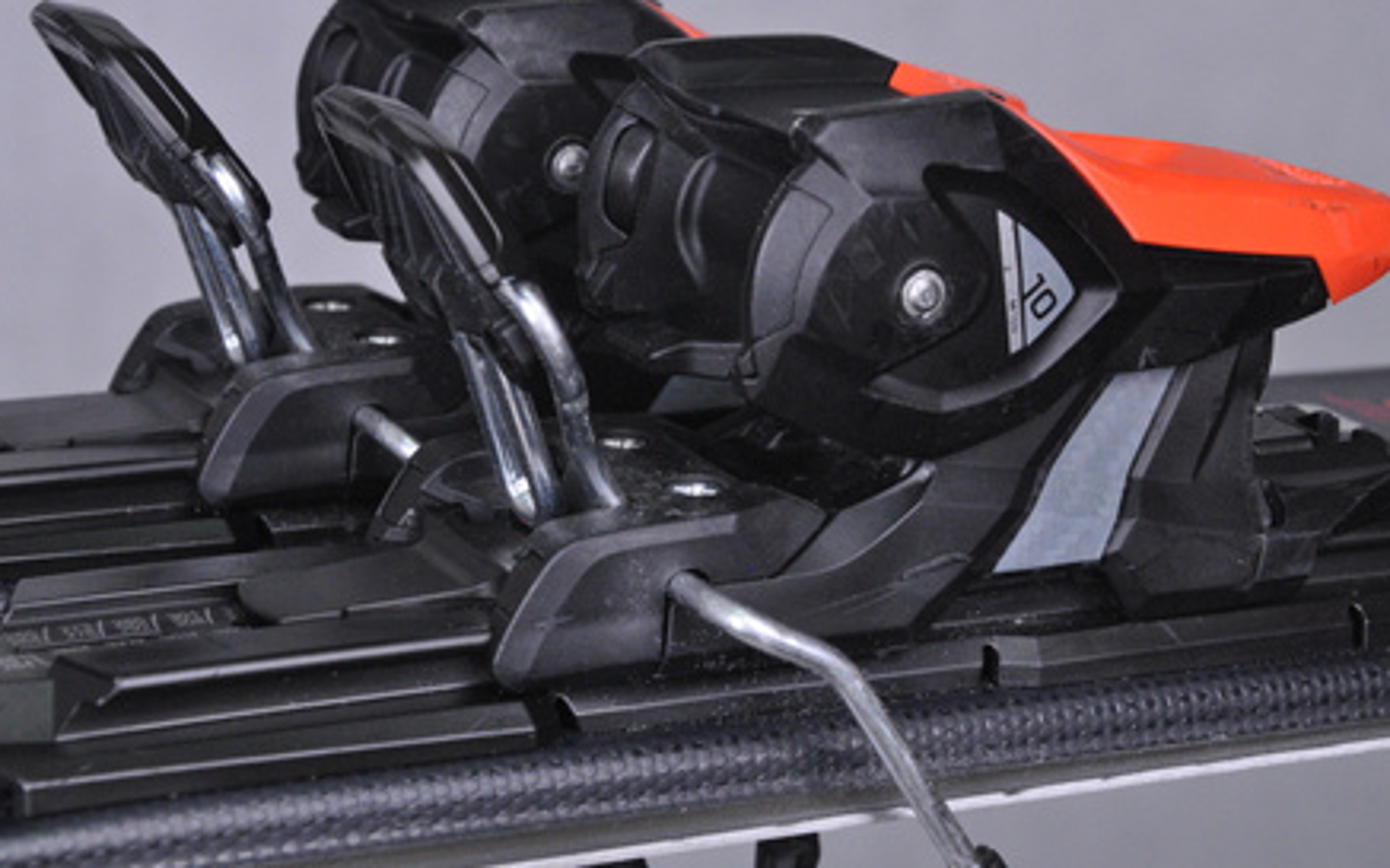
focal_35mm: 110
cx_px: 697
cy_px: 402
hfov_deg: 18.9
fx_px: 4166
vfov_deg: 11.9
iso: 3200
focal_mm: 70
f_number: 9.5
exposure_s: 1/125
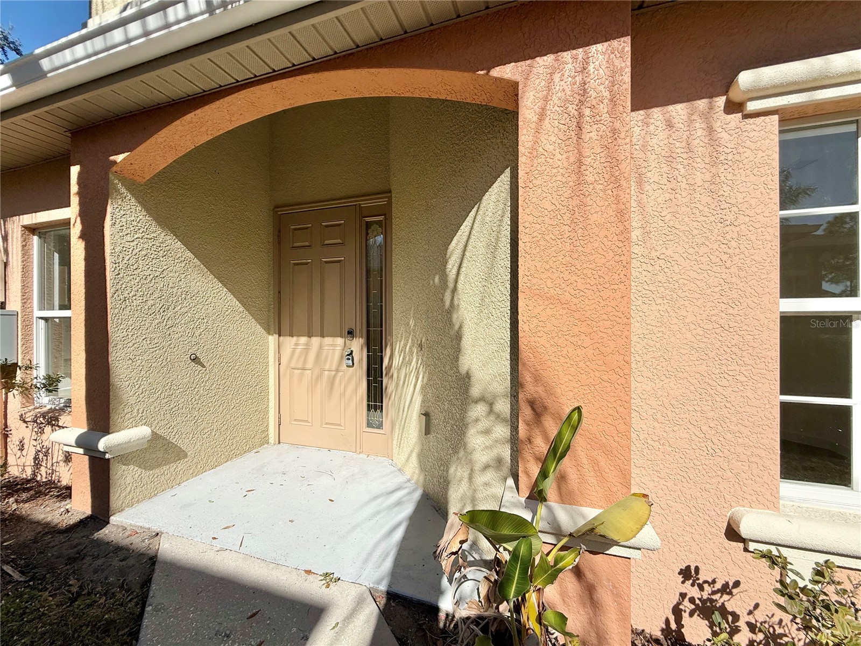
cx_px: 430
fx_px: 348
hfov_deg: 102.1
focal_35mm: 14
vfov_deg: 85.7
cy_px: 323
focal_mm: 2.22
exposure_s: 1/2841
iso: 50
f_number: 2.2
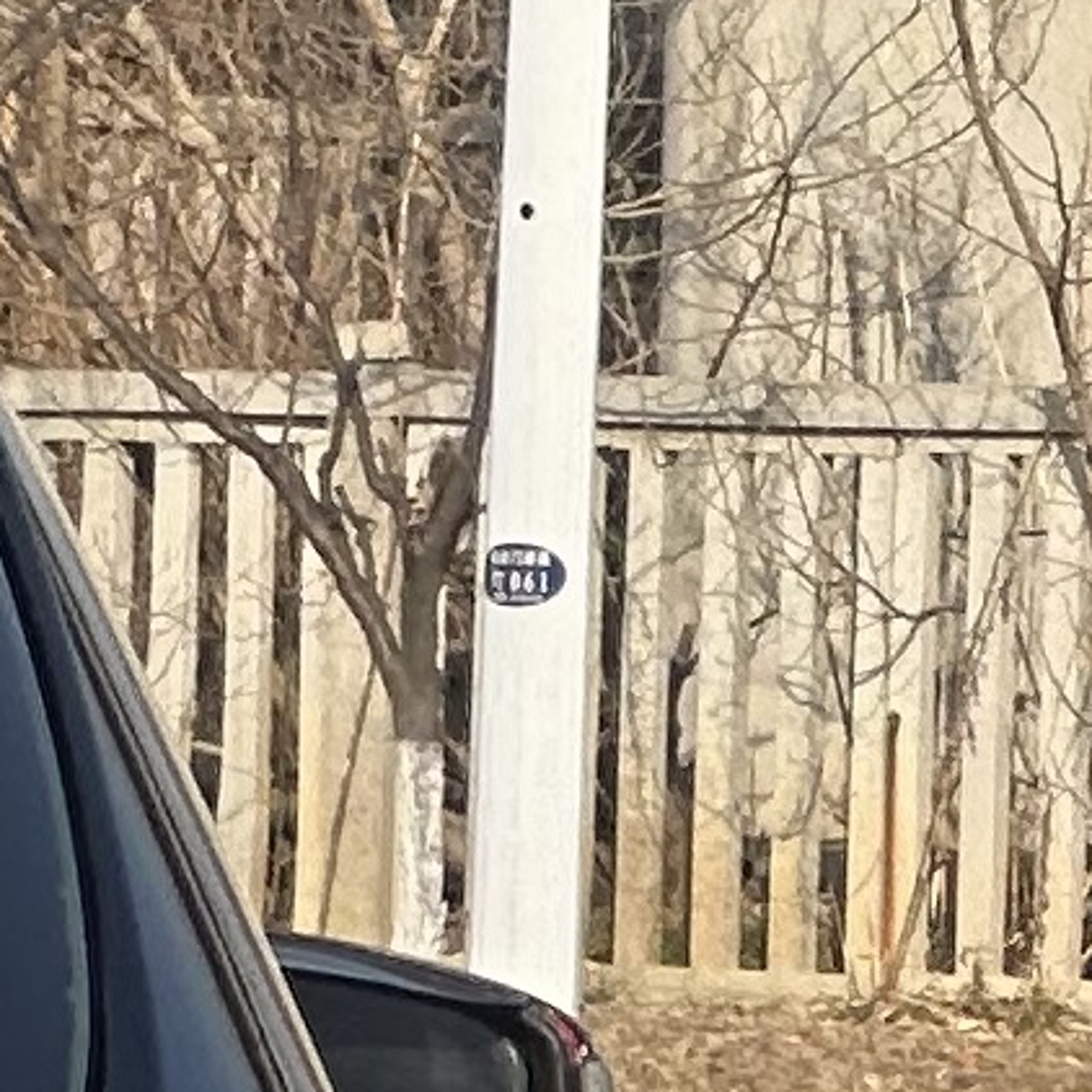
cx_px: -2282
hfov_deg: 2.7
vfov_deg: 2.7
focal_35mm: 650
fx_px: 23199
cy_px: 2228
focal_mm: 9
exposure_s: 1/561
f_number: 2.8
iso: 32
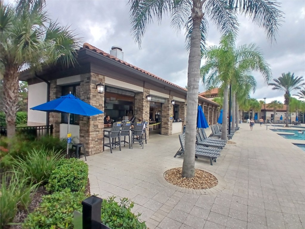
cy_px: 114
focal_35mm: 17
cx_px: 152
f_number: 2.2
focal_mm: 1.4
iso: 50
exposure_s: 1/151
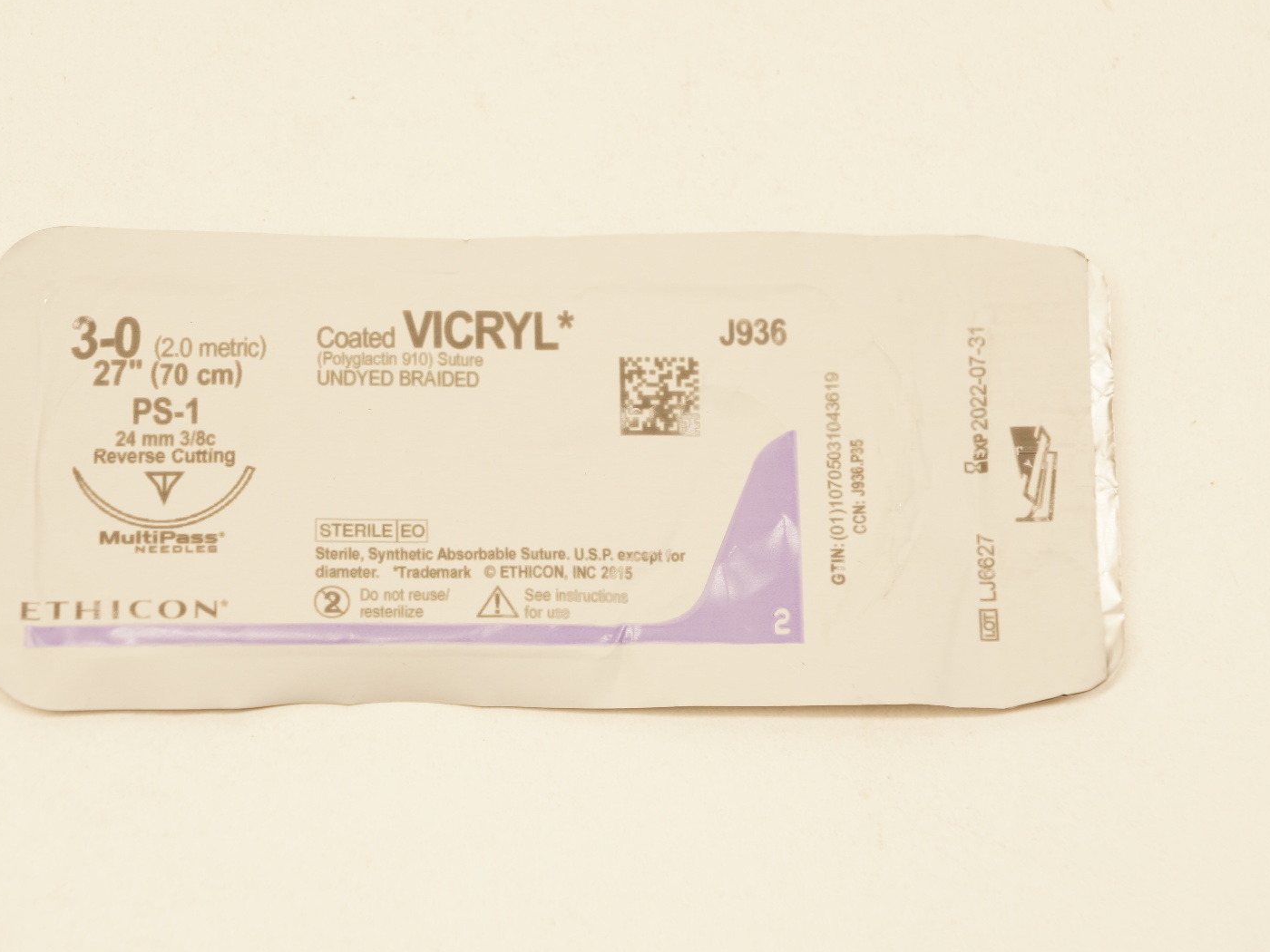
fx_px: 3322
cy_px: 477
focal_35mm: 91
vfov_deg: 16.3
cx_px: 554
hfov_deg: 21.6
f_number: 6.3
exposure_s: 1/60
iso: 400
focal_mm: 55
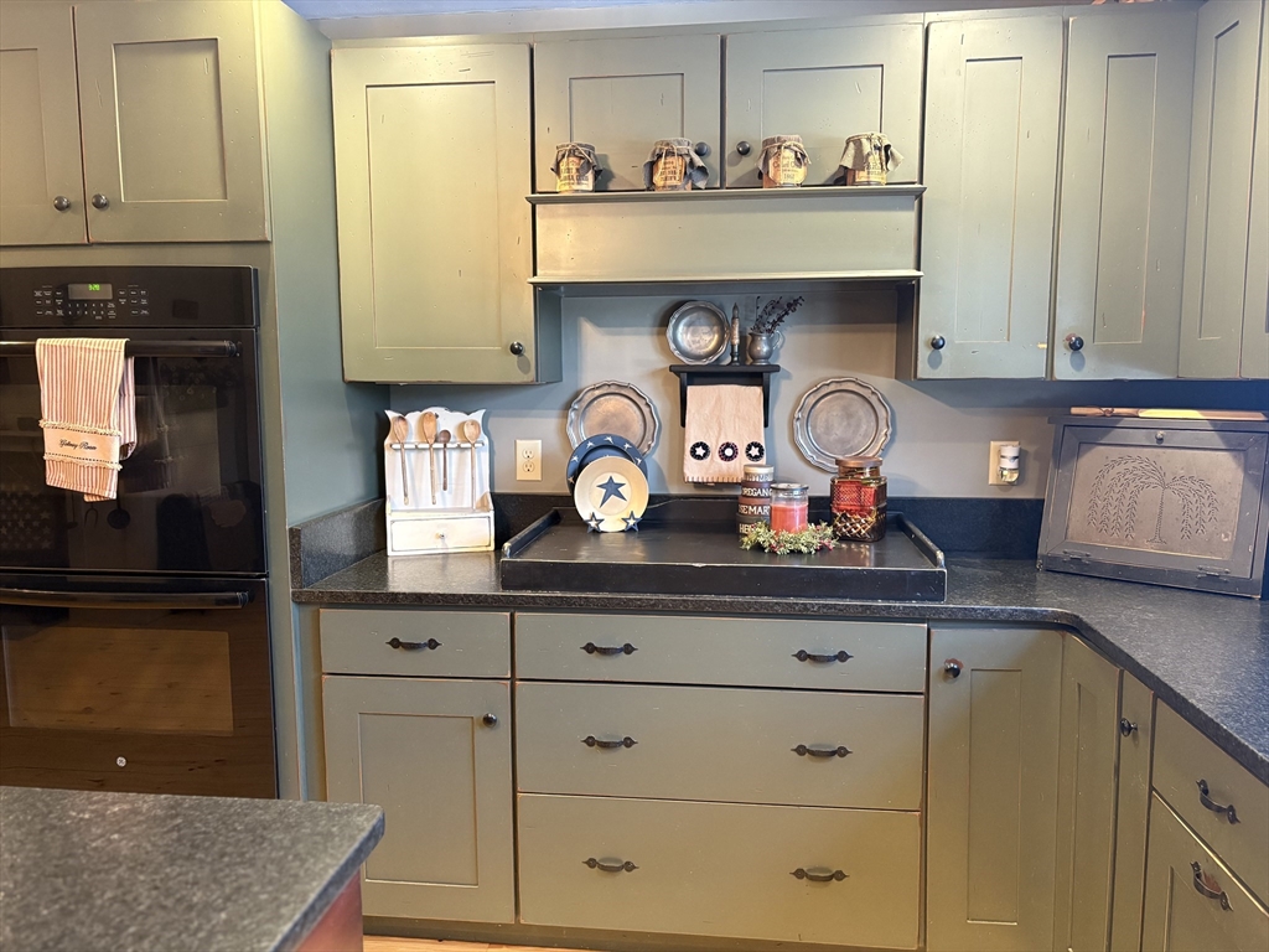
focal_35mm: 26
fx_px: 953
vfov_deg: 53.1
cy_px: 476
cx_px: 634
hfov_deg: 67.3
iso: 400
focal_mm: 5.96
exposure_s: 1/60
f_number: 1.6
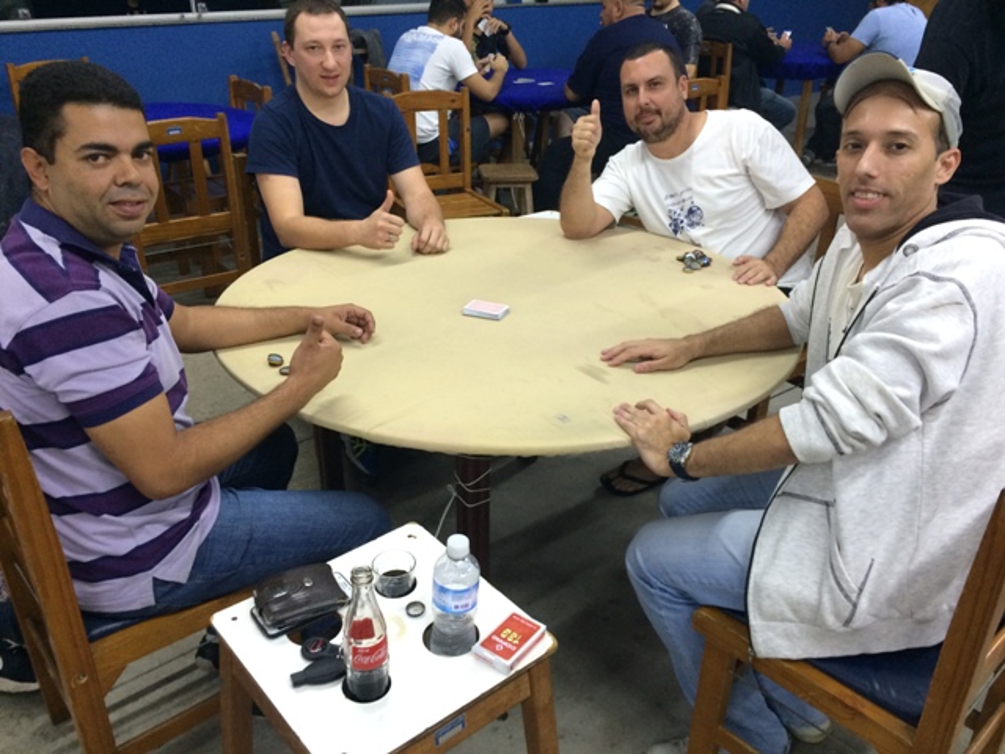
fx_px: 842
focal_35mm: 29
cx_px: 502
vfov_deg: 48.2
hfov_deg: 61.7
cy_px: 377
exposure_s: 1/30
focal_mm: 4.15
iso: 160
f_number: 2.2
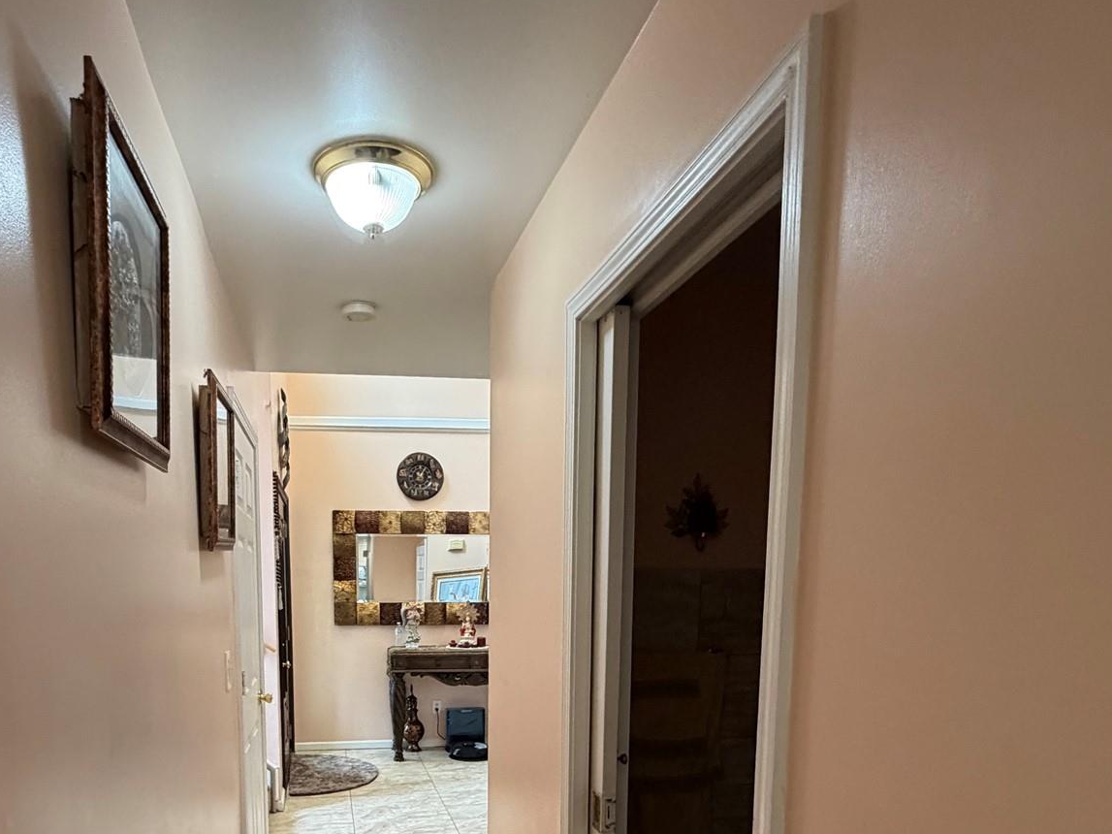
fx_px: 803
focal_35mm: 25
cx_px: 437
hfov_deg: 68.6
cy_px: 687
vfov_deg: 50.9
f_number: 2.2
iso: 320
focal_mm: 2.22
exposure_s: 1/60
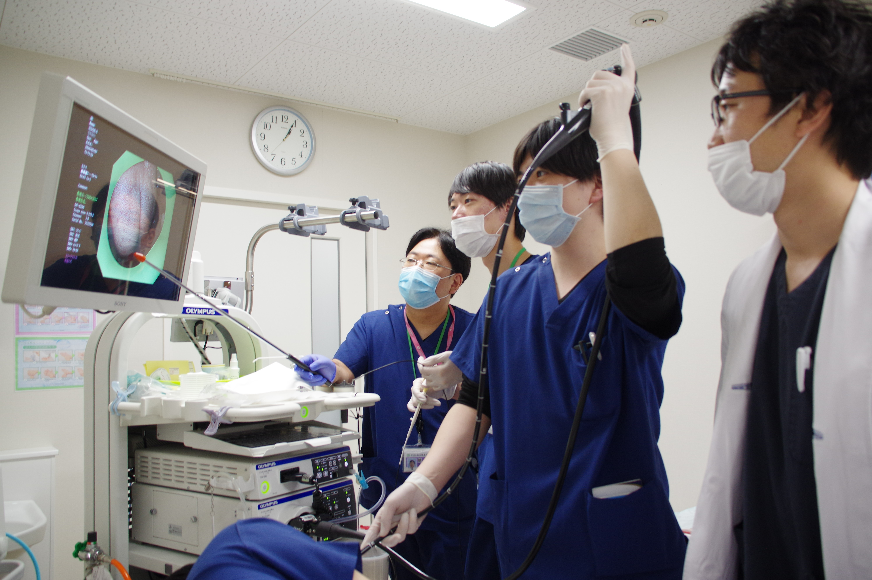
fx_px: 653
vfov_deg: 47.9
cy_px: 290
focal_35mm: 27
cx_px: 436
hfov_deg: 67.4
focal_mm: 18
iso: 400
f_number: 3.5
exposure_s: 1/40
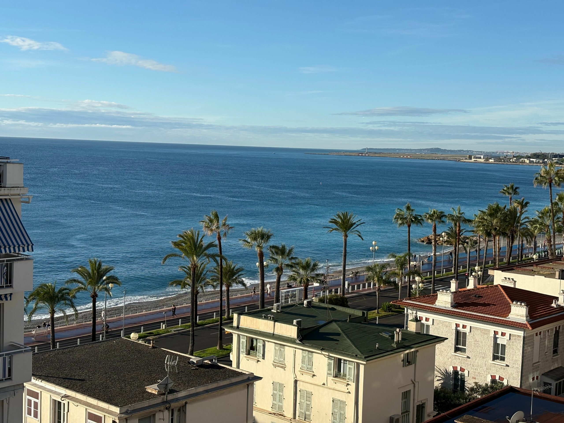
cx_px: 282
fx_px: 847
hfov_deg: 36.8
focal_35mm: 52
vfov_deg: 28.0
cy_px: 212
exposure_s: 1/3831
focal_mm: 5.96
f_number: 1.6
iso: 40
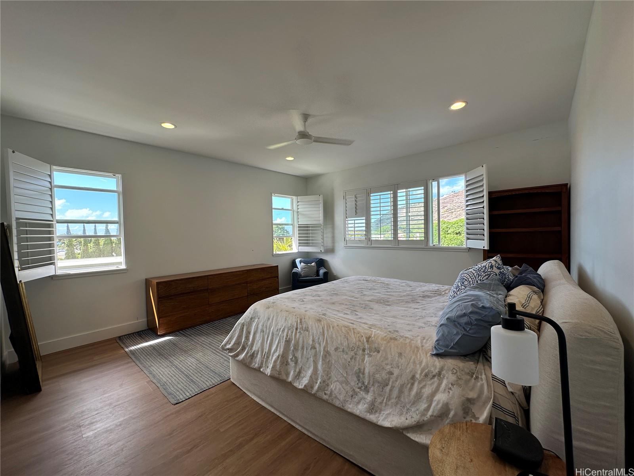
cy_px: 238
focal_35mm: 14
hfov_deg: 102.1
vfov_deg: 85.7
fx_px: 256
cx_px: 317
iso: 40
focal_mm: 2.22
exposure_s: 1/132
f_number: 2.2
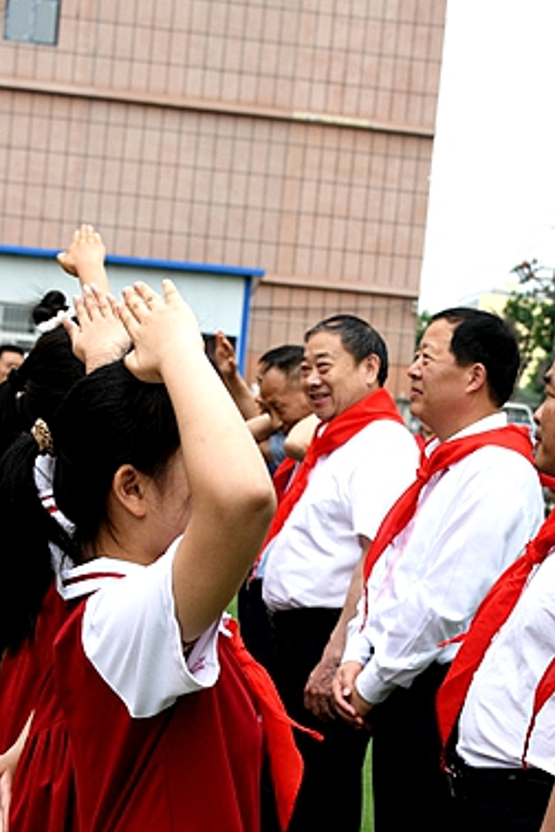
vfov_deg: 27.2
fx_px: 1711
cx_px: 381
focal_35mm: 74
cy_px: 536
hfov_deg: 18.4
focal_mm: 35
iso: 64
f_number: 4.5
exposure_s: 1/250
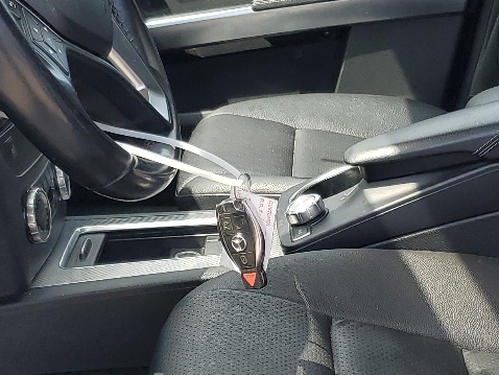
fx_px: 1255
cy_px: 196
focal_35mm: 87
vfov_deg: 17.0
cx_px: 254
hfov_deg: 22.5
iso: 50
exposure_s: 1/833
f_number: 1.5
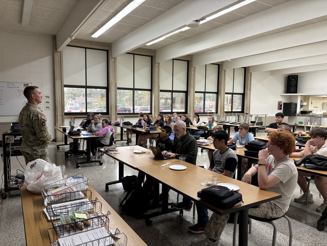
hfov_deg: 67.3
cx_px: 164
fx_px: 246
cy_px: 123
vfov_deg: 53.1
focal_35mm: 26
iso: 125
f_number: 1.6
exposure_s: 1/60
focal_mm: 5.96
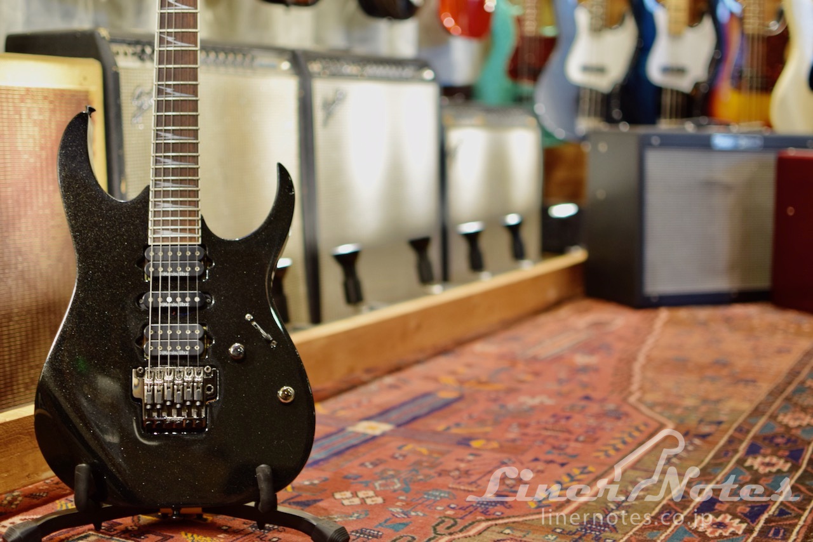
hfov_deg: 37.8
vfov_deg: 25.8
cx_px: 406
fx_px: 1186
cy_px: 271
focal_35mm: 52
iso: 400
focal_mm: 35
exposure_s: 1/80
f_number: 1.8
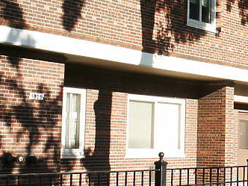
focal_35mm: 95
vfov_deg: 15.5
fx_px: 681
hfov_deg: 20.2
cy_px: 64
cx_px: 225
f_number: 6.7
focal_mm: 7.18
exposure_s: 1/90
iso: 64
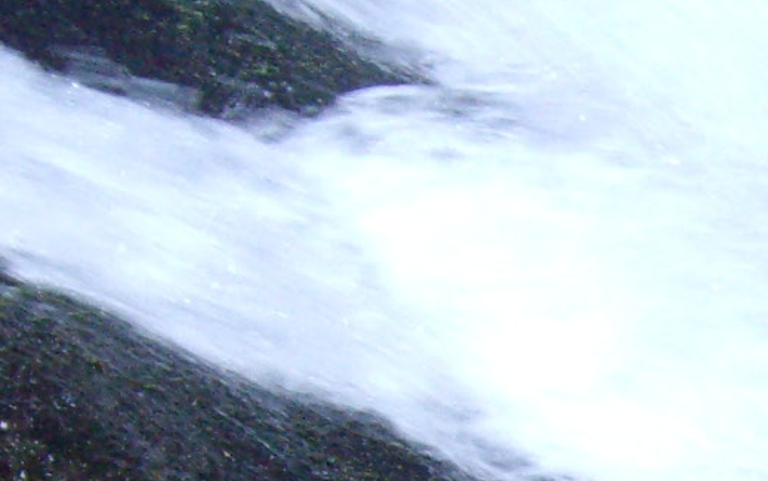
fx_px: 4209
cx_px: 1536
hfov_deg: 9.7
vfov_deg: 6.3
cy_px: 1085
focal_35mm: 201
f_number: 2.8
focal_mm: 7.9
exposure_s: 1/40
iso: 400
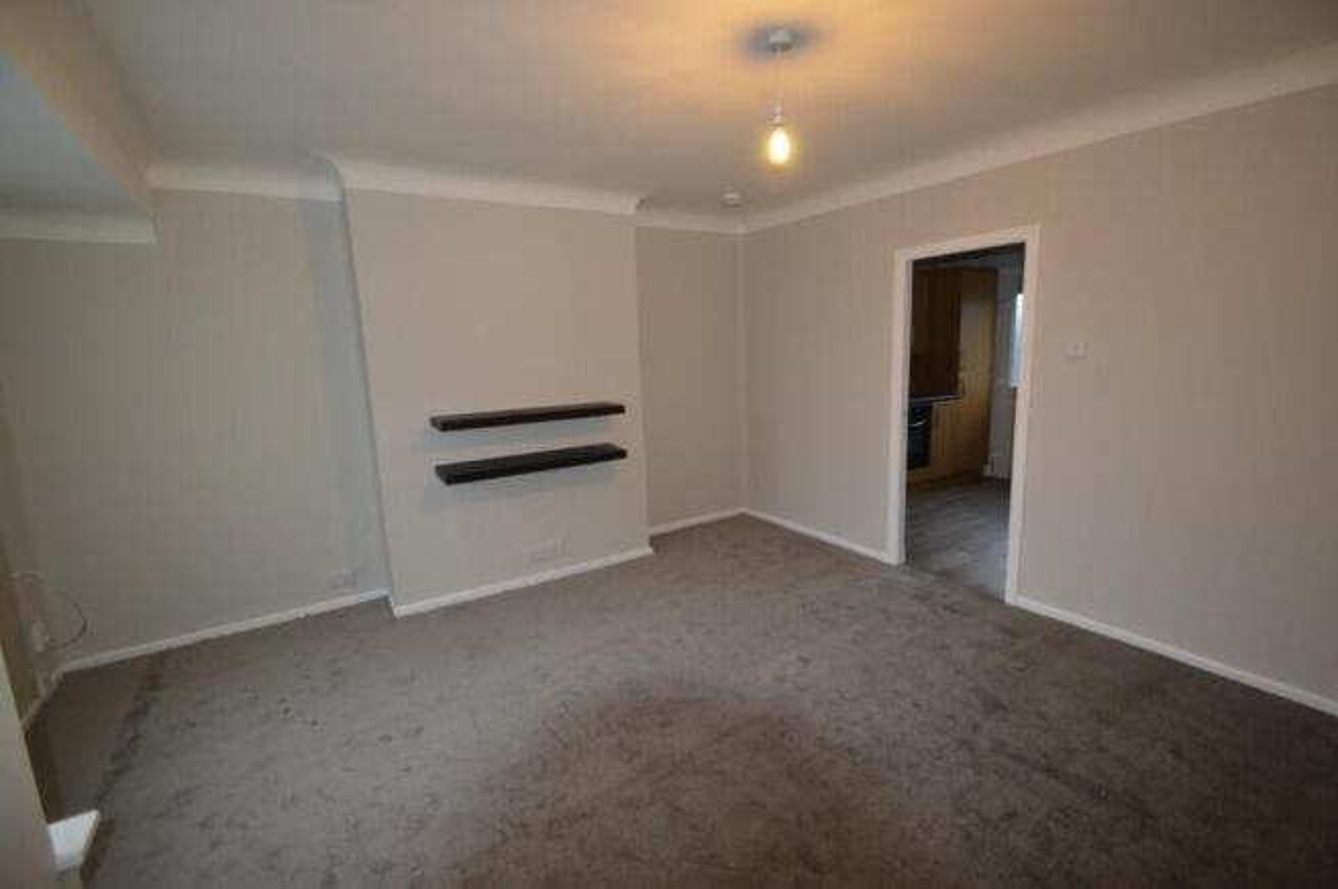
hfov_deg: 100.4
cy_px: 444
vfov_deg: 77.2
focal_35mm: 15
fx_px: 557
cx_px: 669
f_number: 3.5
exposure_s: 1/60
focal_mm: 10
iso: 800
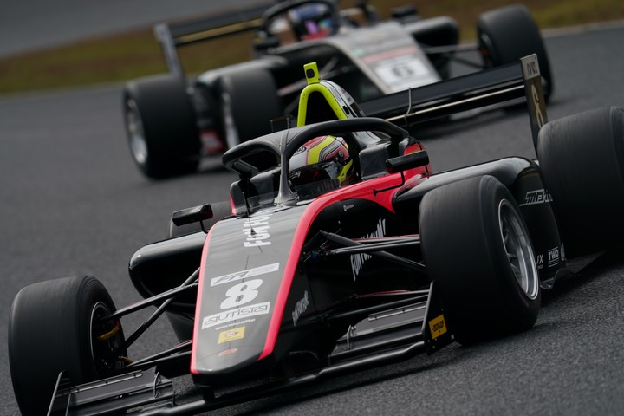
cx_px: 312
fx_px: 10399
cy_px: 208
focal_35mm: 600
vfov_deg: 2.3
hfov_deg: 3.4
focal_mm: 600
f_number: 8
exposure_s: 1/800
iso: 200
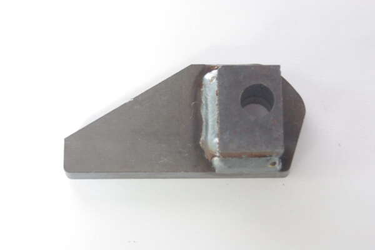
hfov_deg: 17.1
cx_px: 188
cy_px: 125
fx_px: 1250
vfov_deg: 11.4
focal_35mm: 120
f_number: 8
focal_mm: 80
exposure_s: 1/15
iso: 800
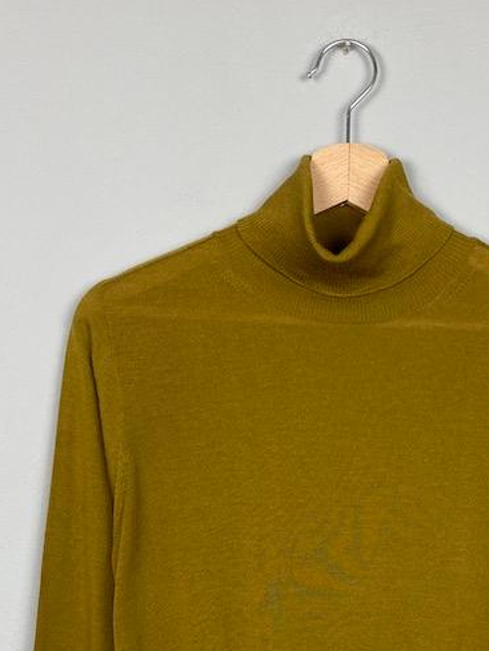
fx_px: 979
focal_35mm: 52
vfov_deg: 35.1
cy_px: 561
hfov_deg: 27.8
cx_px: 348
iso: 125
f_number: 1.8
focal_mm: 4.25
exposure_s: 1/100
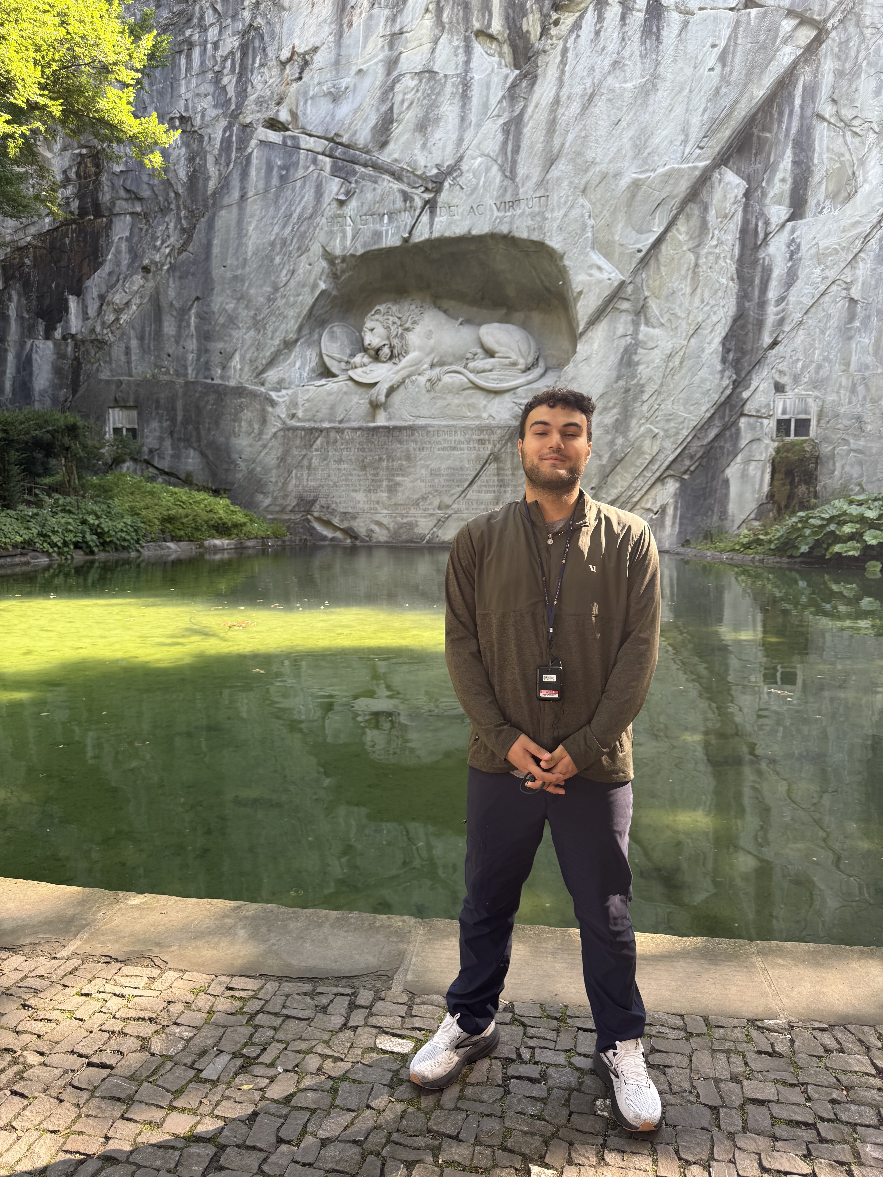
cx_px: 442
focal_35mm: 24
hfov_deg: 56.8
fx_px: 816
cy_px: 588
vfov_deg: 71.6
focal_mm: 6.76
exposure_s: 1/121
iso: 50
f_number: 1.78
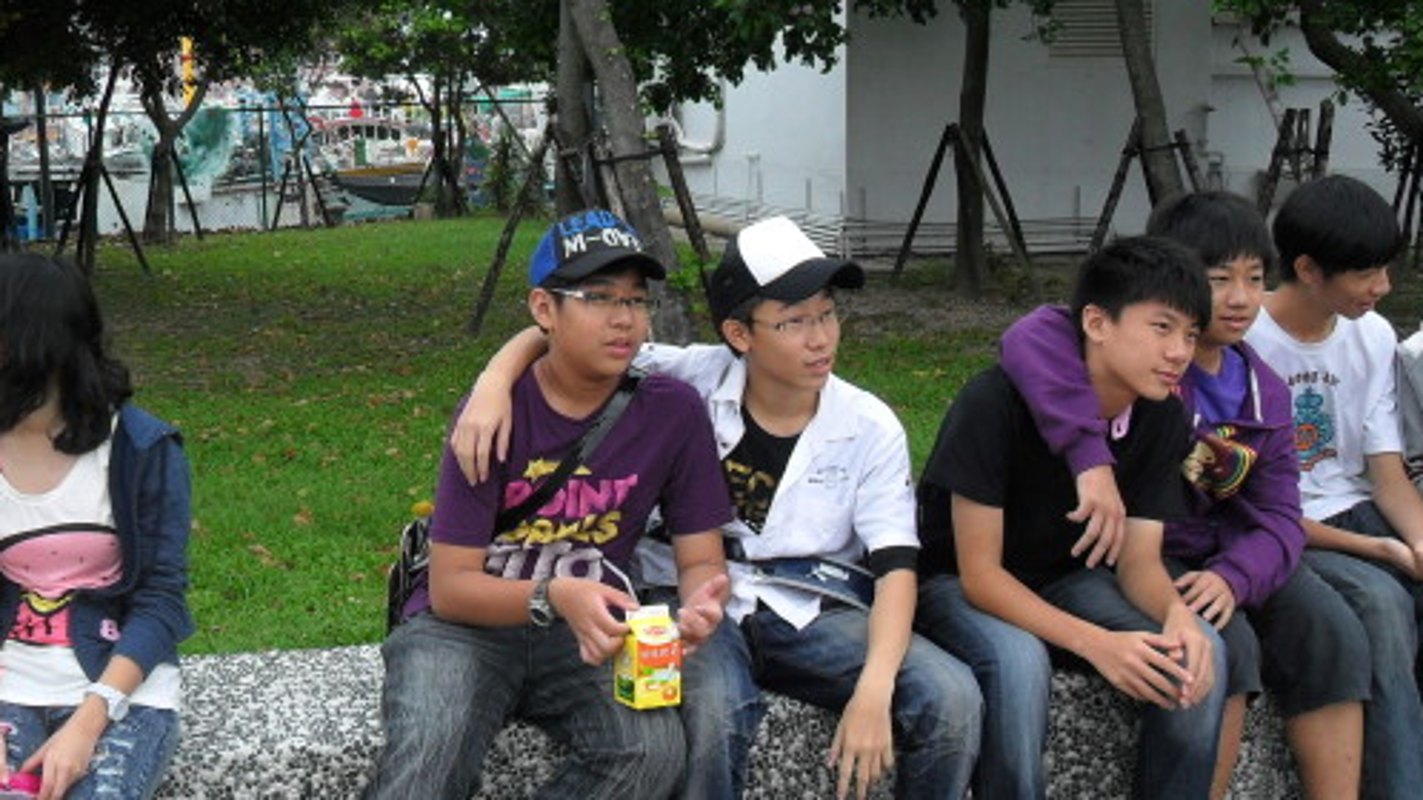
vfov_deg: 24.3
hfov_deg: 42.0
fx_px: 1849
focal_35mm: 49
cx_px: 637
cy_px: 529
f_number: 2.8
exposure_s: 1/125
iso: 100
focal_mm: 6.2
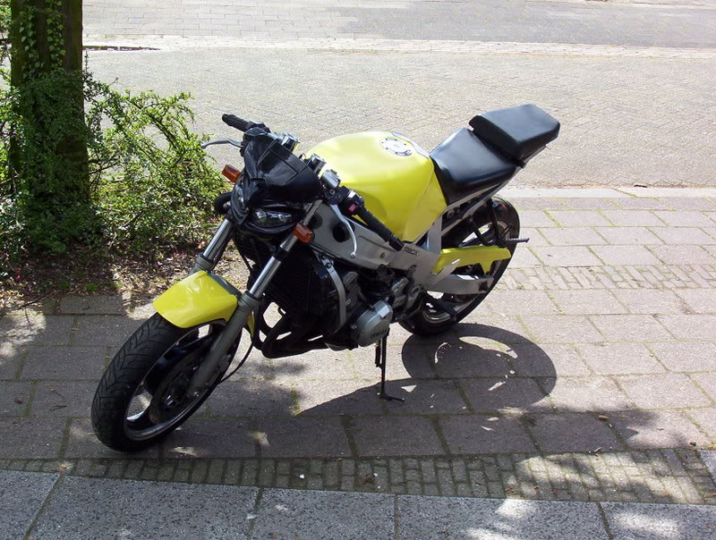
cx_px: 358
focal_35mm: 66
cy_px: 270
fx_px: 1368
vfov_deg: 22.3
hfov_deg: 29.3
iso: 100
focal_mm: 8.74
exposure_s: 1/813
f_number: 3.26
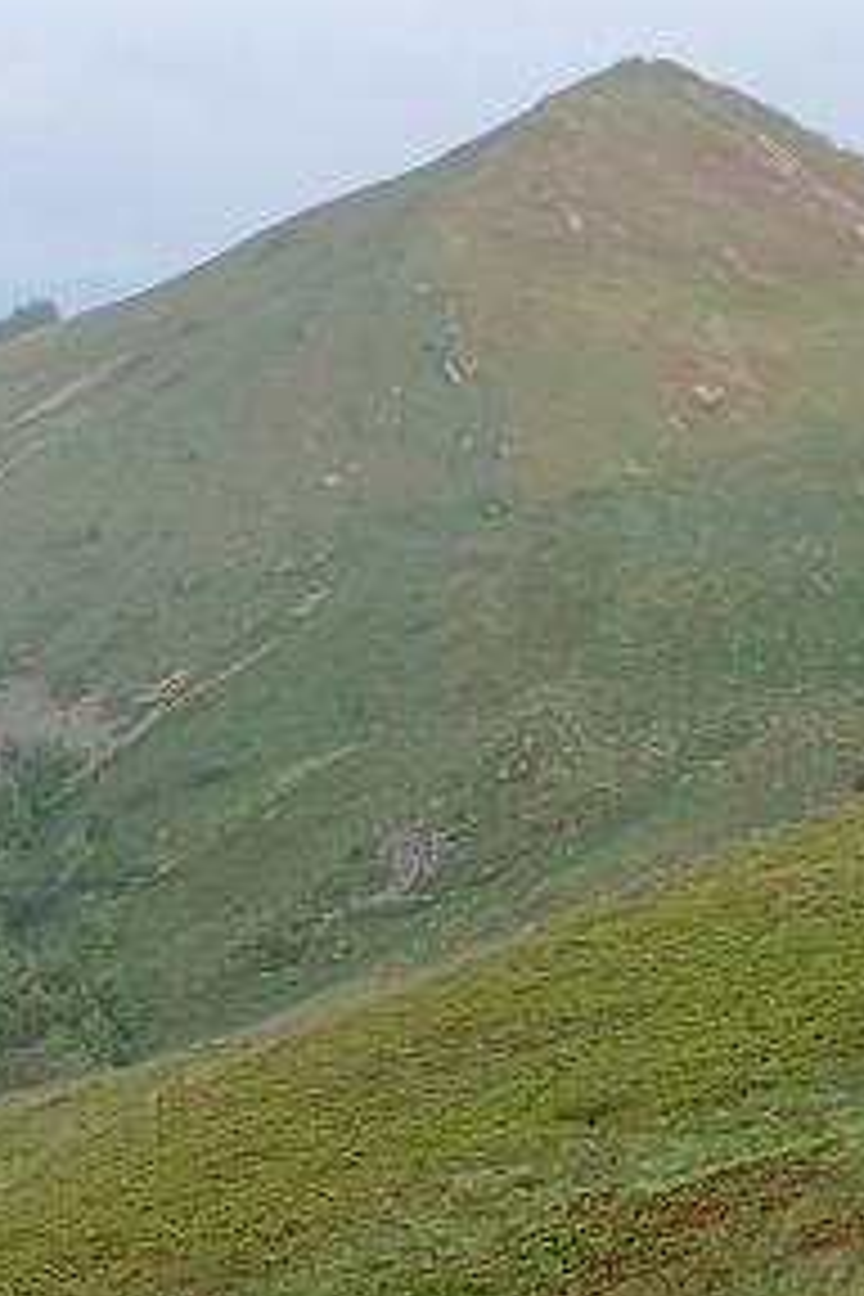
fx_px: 4932
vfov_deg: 14.9
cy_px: 1035
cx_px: 1701
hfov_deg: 9.4
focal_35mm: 137
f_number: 1.8
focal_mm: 3.95
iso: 50
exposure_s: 1/381
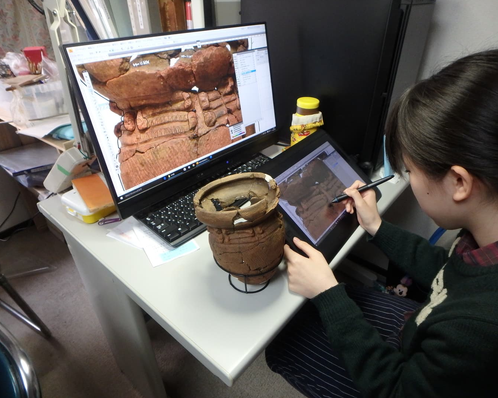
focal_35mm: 22
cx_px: 262
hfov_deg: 75.0
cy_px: 198
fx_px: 324
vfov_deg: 63.1
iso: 500
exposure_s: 1/30
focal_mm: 3.7
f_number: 3.5
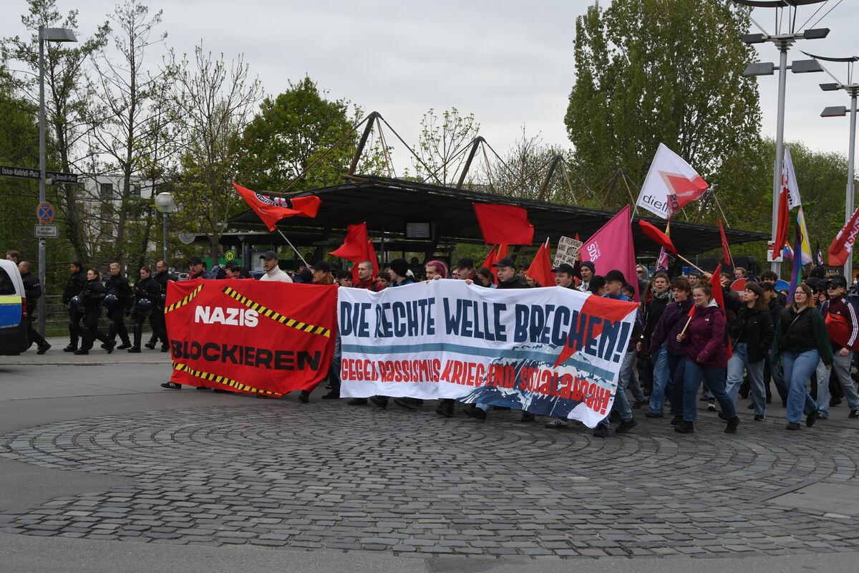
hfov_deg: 33.4
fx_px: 1432
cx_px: 430
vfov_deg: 22.6
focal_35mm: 60
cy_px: 286
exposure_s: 1/250
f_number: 13
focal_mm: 40
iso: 640
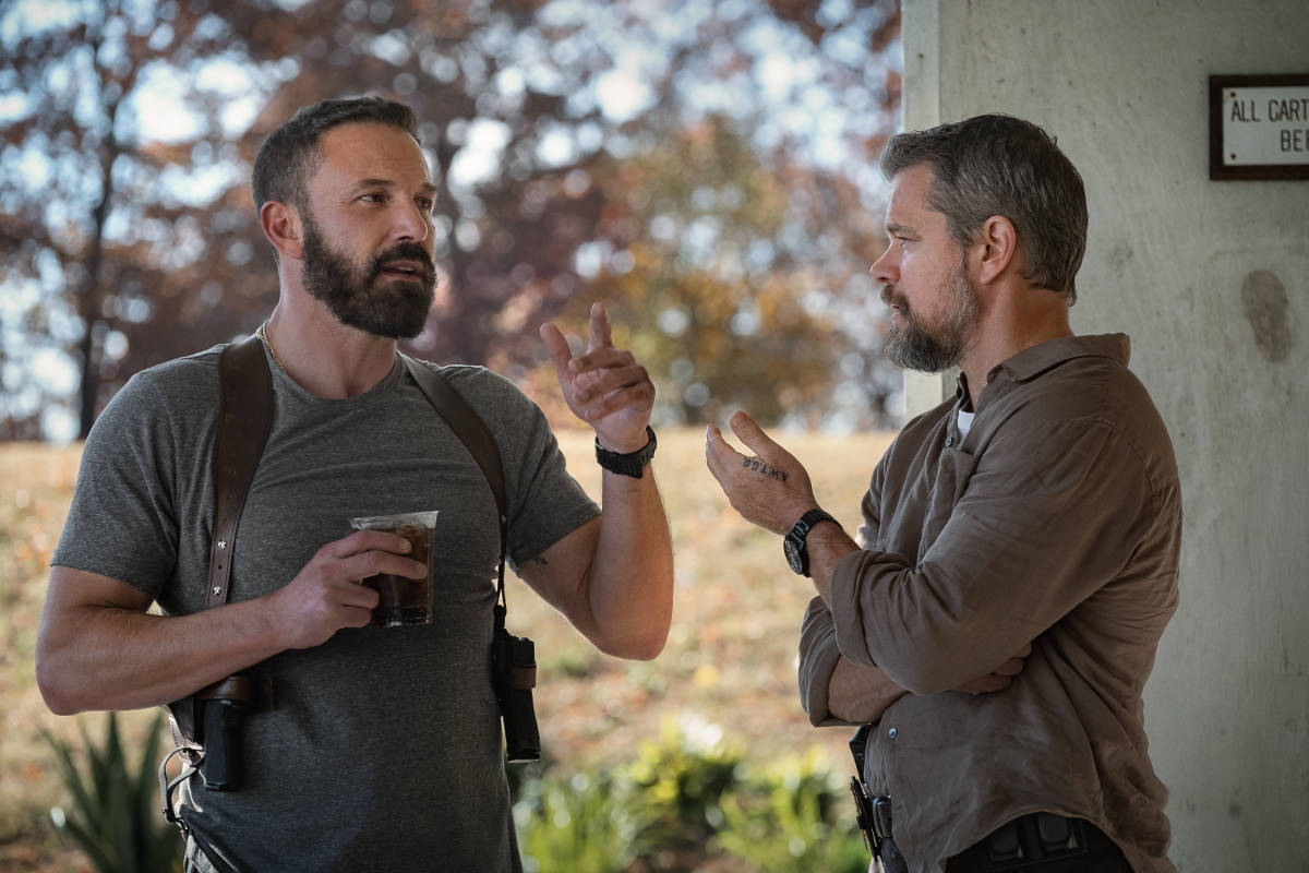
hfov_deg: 11.5
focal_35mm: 179
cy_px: 436
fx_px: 6508
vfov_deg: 7.7
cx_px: 654
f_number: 4
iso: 400
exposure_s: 1/320
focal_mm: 119.2
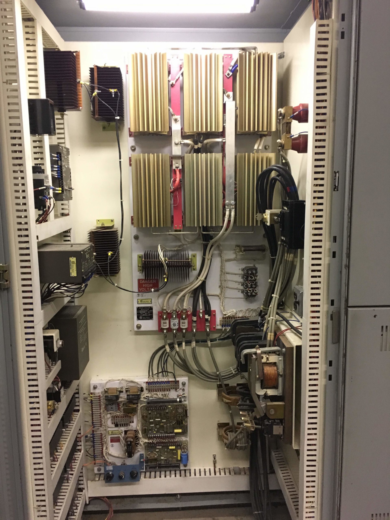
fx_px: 436
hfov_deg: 48.2
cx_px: 195
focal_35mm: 29
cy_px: 260
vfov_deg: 61.7
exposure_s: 1/30
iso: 200
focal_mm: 4.15
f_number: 2.2
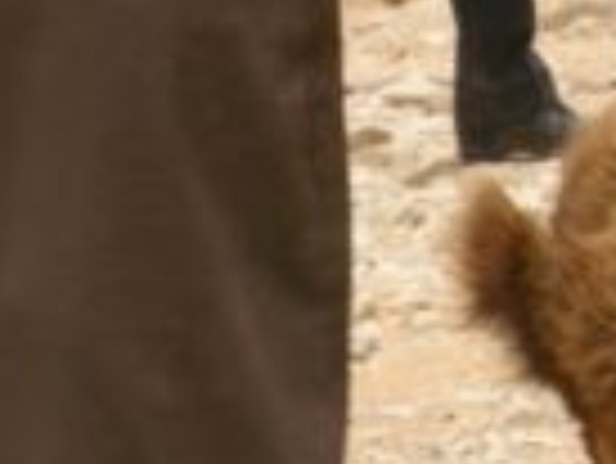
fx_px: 11185
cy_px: -43
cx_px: 414
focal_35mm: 628
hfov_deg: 3.2
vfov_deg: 2.4
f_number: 5.1
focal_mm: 24.5
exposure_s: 1/70.5
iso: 94
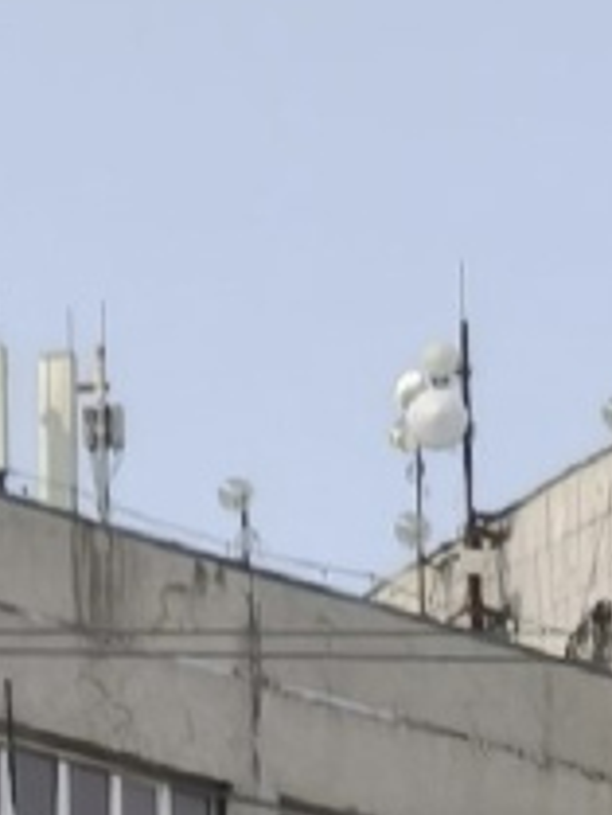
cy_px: 2402
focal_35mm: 311
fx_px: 7324
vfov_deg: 5.9
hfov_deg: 4.8
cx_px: -21
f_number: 1.9
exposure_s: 1/516
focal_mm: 7.1
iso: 50
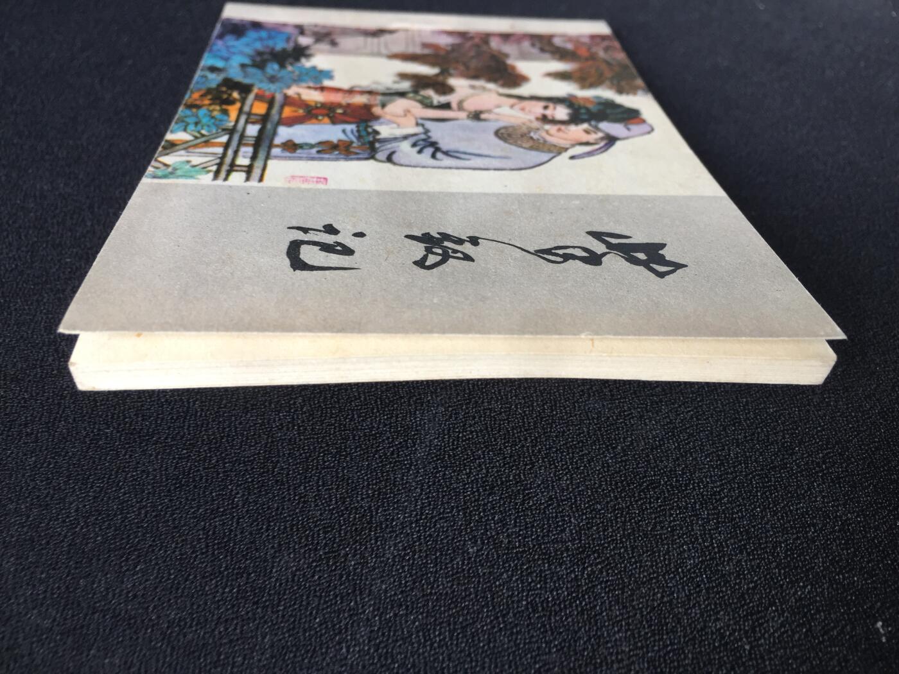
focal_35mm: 29
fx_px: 753
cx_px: 450
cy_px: 337
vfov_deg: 48.2
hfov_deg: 61.7
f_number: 2.2
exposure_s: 1/50
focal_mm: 4.15
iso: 40
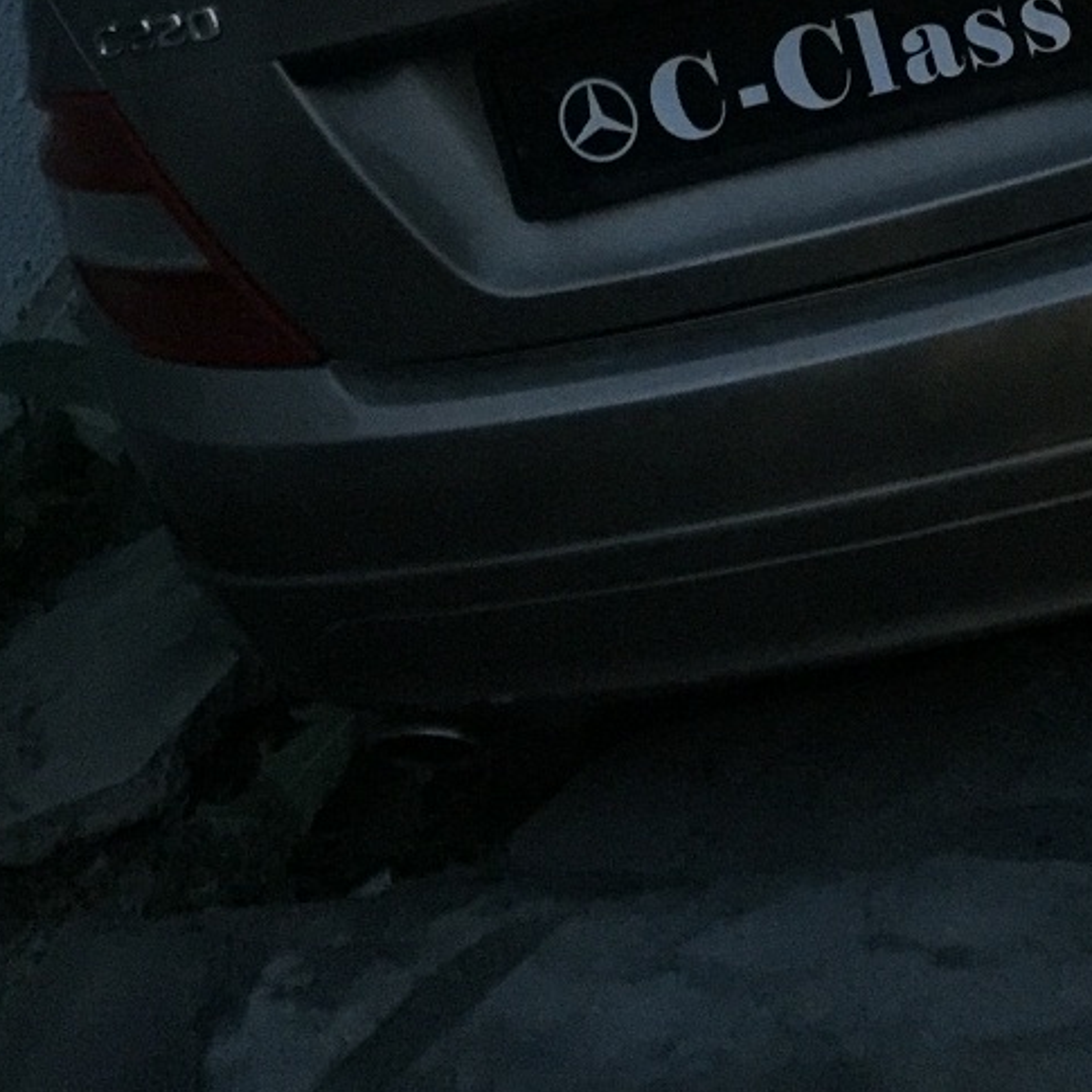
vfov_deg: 23.5
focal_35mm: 69
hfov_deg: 24.4
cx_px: 964
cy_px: -104
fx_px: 2463
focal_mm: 4.15
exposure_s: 1/4
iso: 400
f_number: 2.2
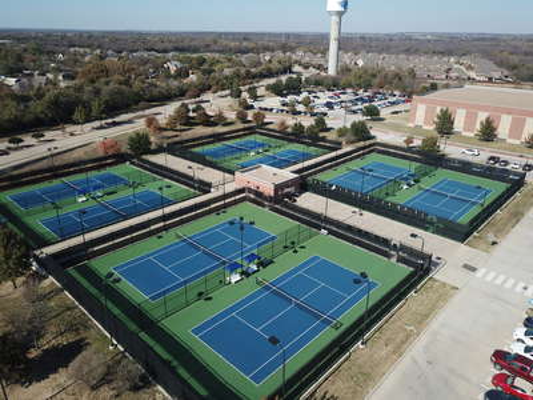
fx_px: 400
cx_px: 266
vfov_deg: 53.1
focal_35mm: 26
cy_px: 200
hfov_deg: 67.3
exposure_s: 1/1600
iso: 100
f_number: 2.2
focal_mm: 4.73
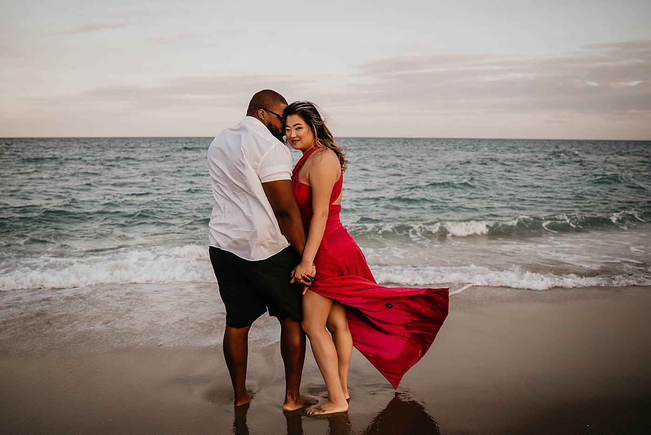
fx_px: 507
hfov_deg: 65.4
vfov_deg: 46.5
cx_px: 326
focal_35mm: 28
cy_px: 218
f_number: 2.8
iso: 200
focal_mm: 28
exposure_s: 1/640
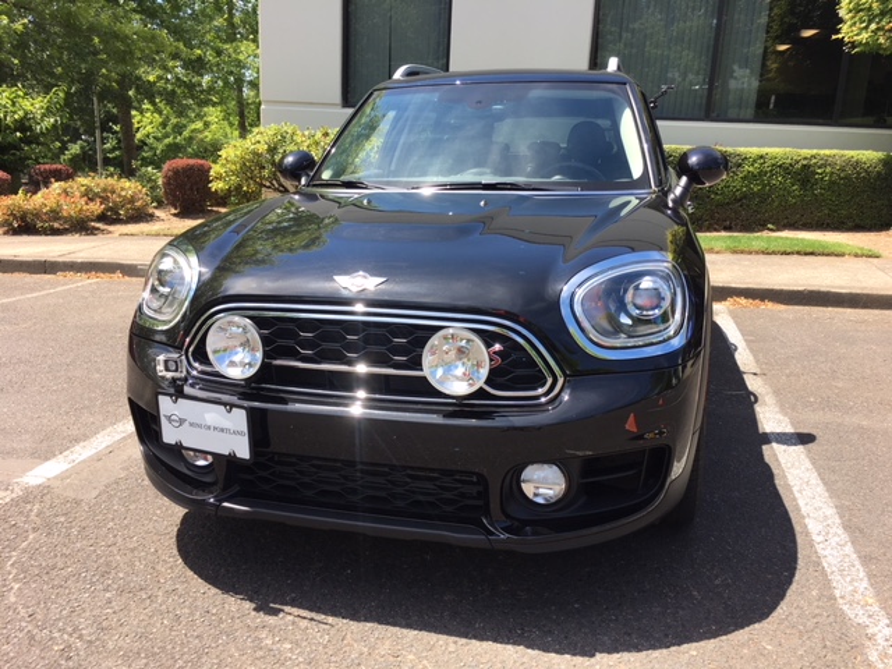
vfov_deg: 48.2
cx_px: 446
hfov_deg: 61.7
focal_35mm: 29
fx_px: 747
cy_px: 334
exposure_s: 1/466
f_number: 2.2
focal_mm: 4.15
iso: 25
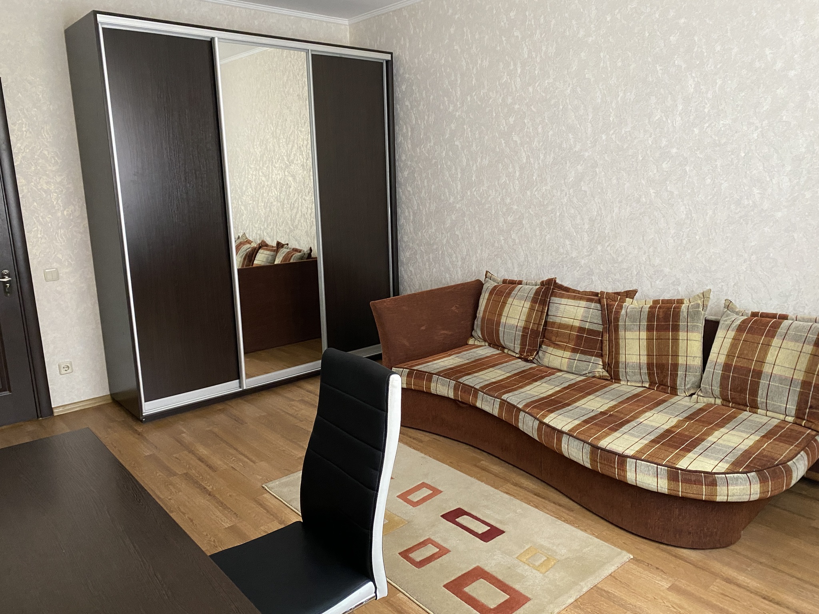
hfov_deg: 67.3
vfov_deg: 53.1
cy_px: 307
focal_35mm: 26
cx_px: 410
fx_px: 615
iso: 500
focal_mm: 4.25
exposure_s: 1/60
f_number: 1.8
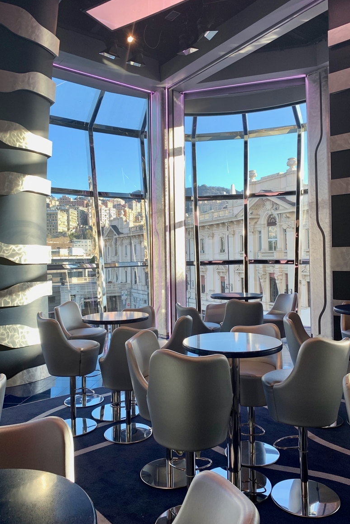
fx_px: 408
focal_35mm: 28
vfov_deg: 65.5
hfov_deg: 46.4
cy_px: 259
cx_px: 182
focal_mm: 4.25
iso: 25
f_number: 1.8
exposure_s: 1/122
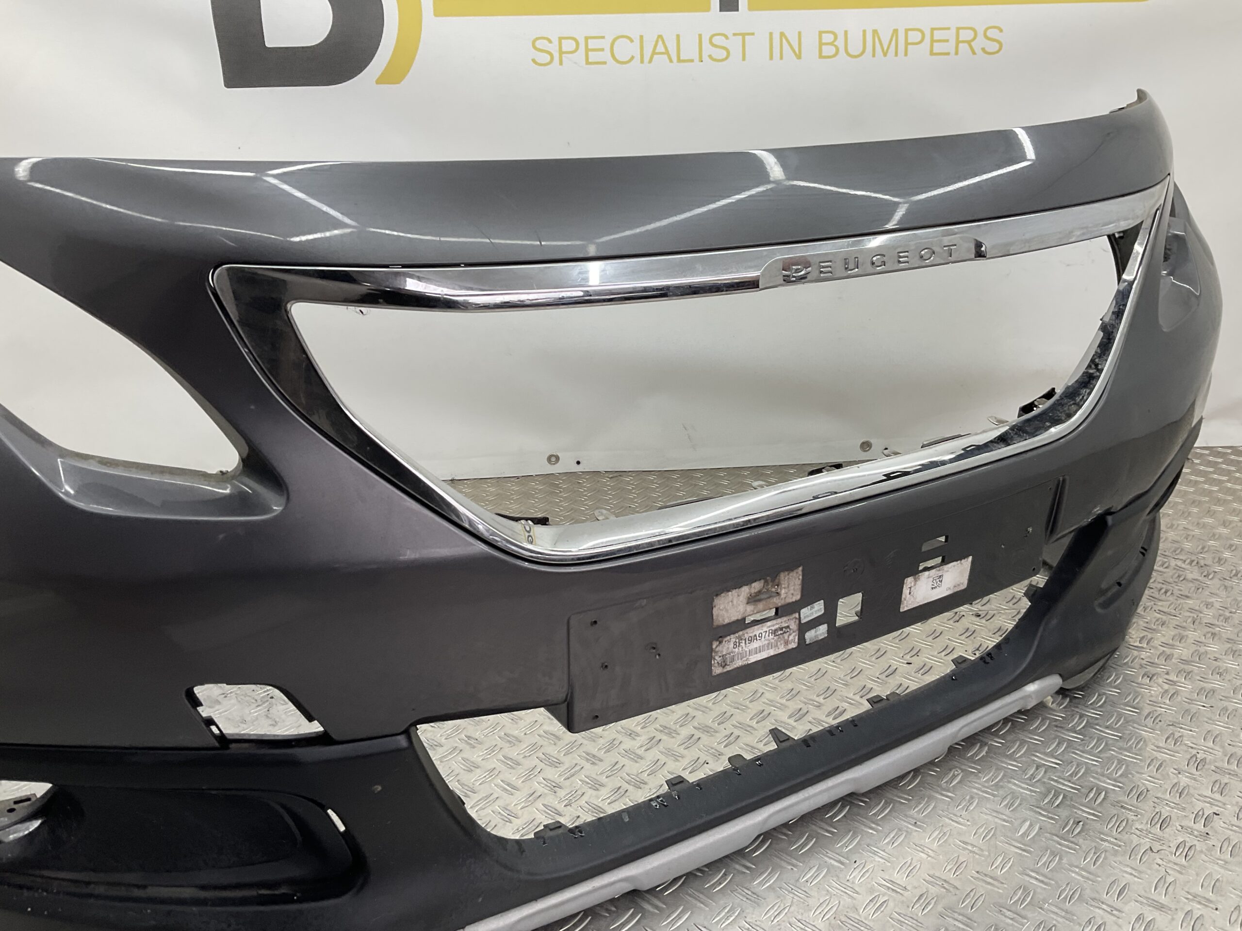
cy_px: 466
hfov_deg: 61.7
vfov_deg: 48.2
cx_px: 621
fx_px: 1041
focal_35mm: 29
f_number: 1.8
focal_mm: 3
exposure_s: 1/120
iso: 32
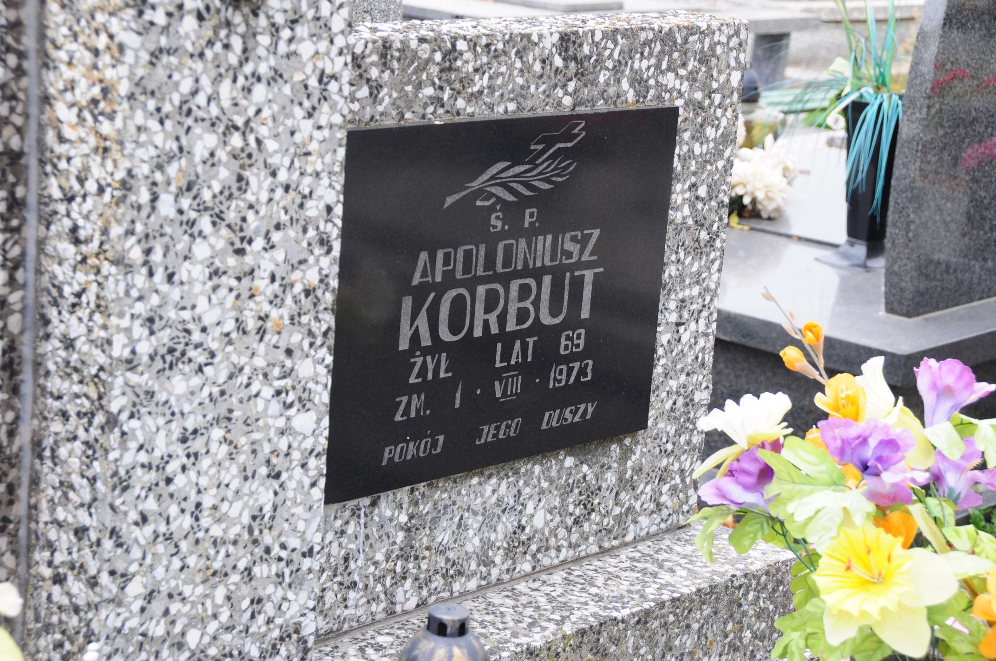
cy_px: 330
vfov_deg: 18.9
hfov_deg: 28.1
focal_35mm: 72
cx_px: 498
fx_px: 1990
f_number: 7.1
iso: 640
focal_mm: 48
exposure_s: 1/160
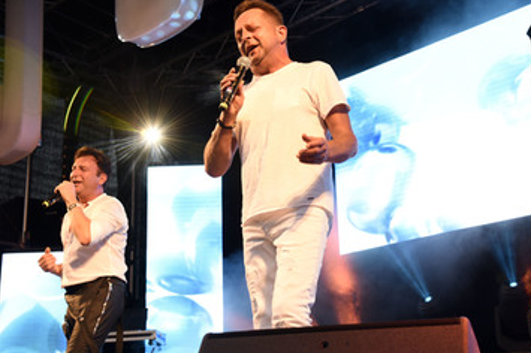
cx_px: 254
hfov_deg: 32.9
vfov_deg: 22.2
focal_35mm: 61
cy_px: 178
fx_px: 899
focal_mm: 48
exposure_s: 1/100
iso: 1000
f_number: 6.3
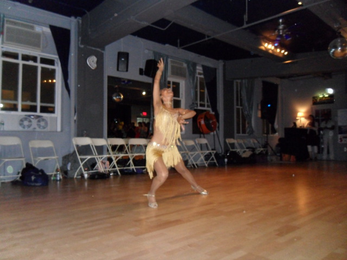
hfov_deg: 65.3
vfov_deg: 51.4
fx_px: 271
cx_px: 174
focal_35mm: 27
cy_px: 130
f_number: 3.5
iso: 640
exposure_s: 1/45
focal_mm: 4.9
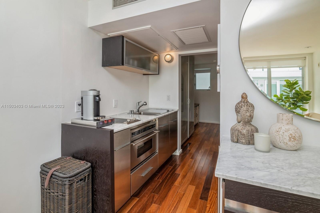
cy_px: 106
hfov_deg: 96.7
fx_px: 142
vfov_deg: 73.8
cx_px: 160
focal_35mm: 16
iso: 200
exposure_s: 1/20
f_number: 10
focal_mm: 16
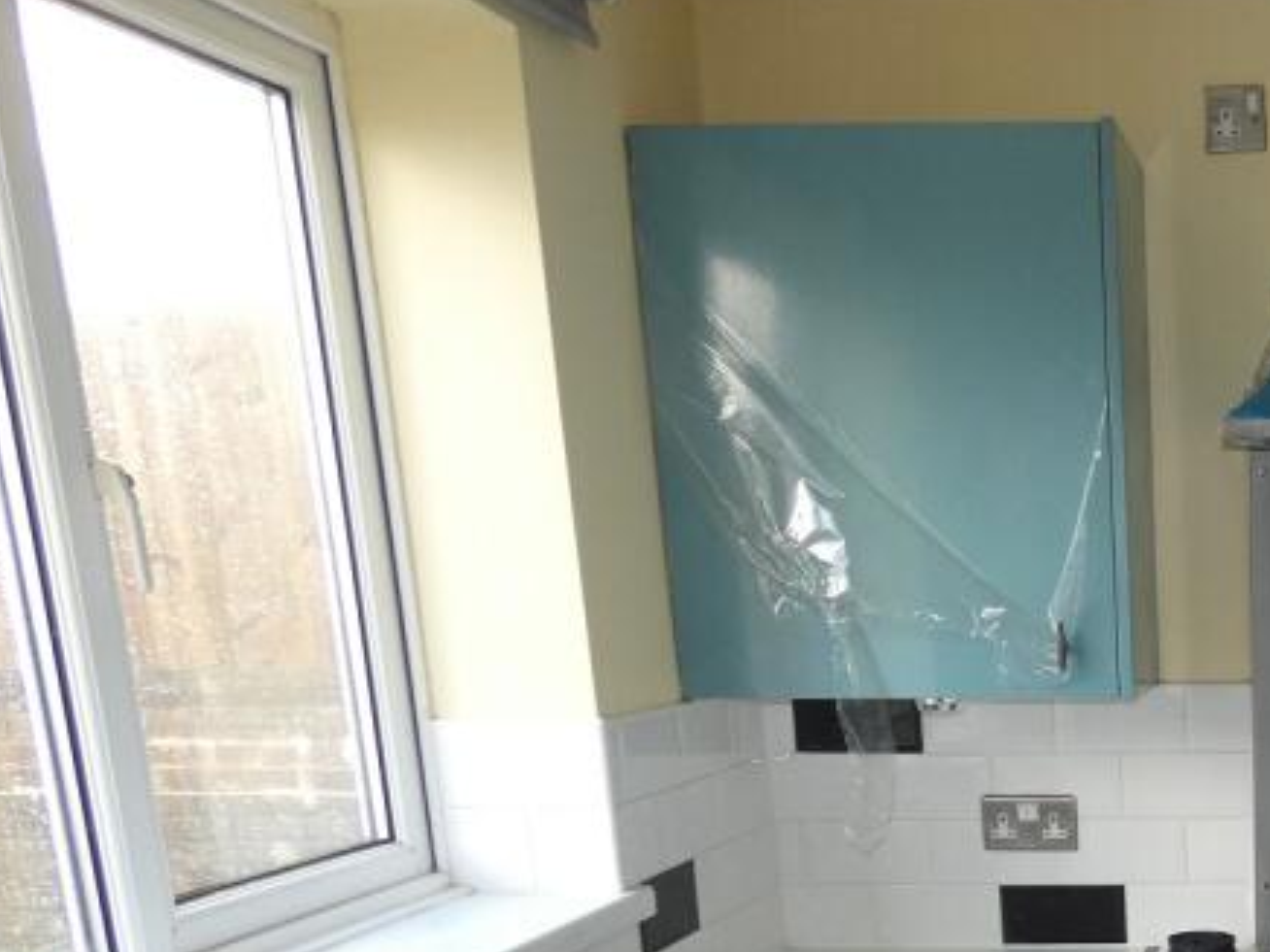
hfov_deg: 35.3
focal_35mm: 47
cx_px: 1357
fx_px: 1724
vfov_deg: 28.2
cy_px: 1036
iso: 200
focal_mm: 3.6
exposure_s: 1/60
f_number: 2.8
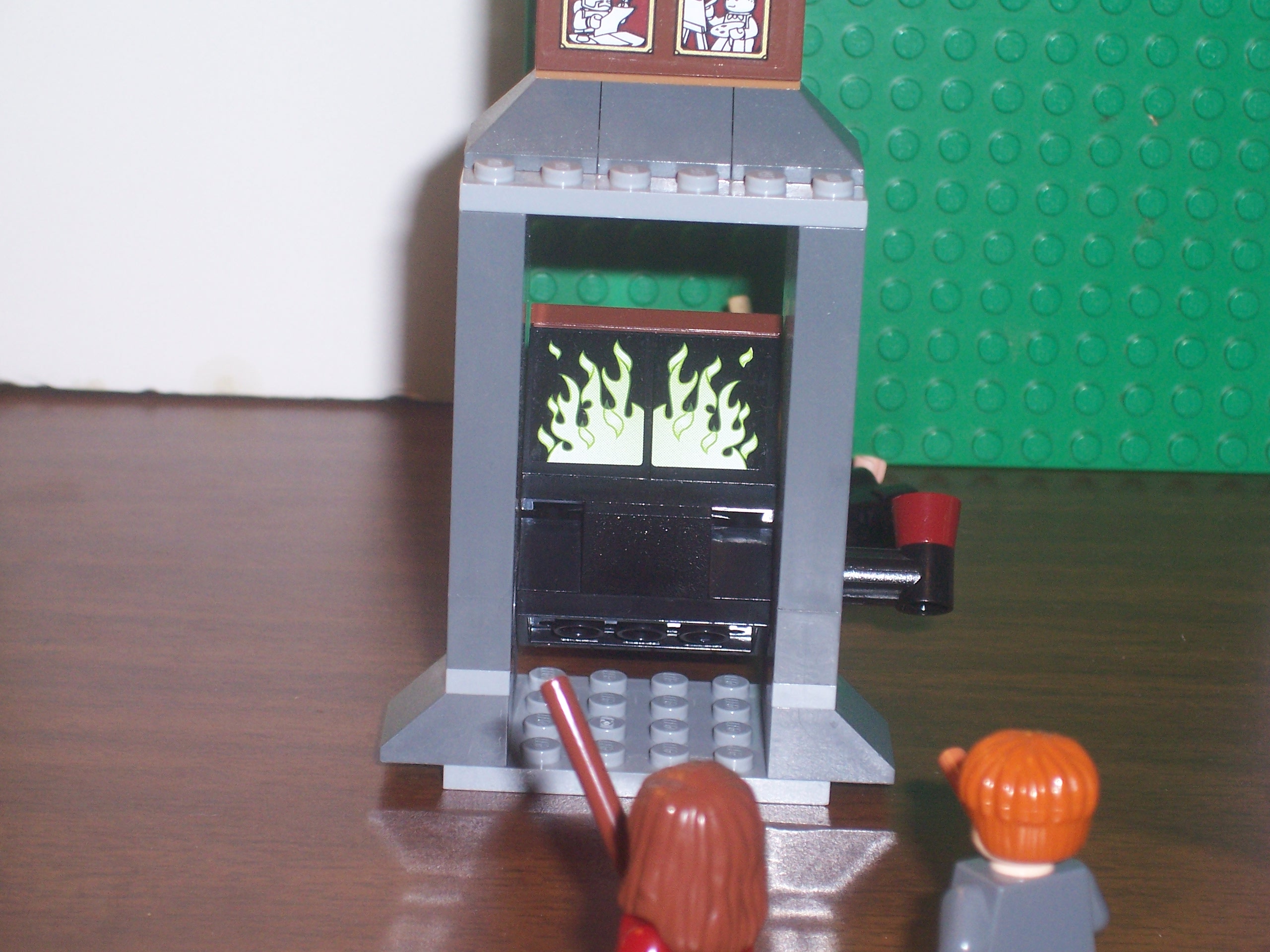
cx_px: 635
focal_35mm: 102
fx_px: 3742
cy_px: 476
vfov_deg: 14.5
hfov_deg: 19.3
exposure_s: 1/90
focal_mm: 16.8
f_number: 4.6
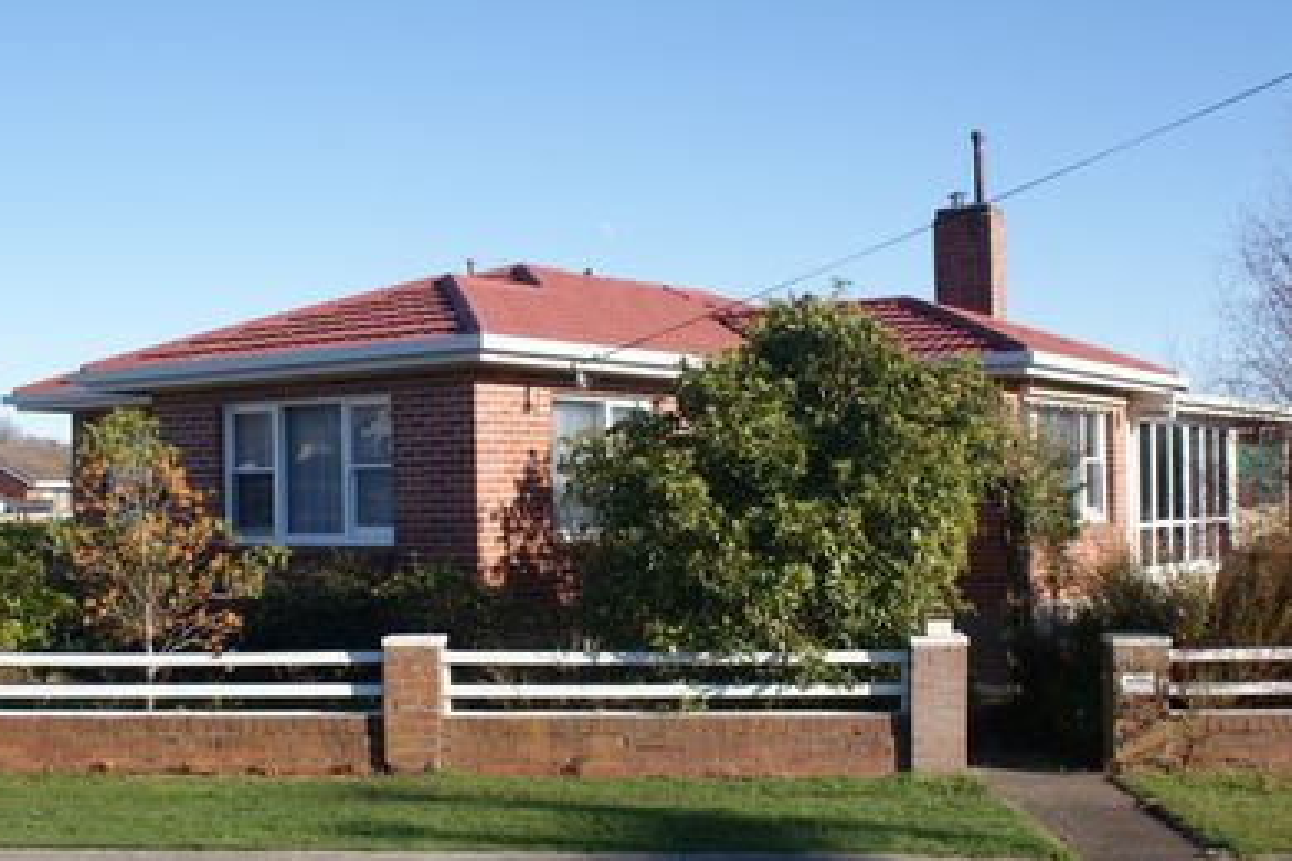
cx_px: 673
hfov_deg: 41.9
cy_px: 482
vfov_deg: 28.6
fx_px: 1687
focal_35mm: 47
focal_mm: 26
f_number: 9
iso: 100
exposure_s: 1/125
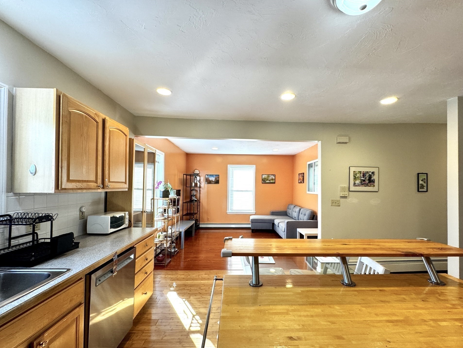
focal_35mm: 15
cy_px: 184
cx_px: 241
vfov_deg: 81.7
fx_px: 201
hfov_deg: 98.1
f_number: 2.2
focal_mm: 2.22
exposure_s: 1/120
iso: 200
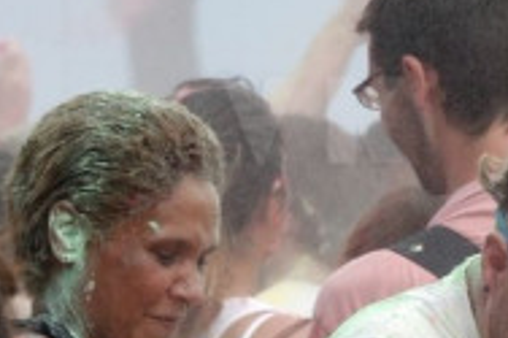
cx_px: 57
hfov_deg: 1.6
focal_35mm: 1274
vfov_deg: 1.1
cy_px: 203
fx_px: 17961
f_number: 8
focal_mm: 200
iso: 200
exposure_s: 1/500
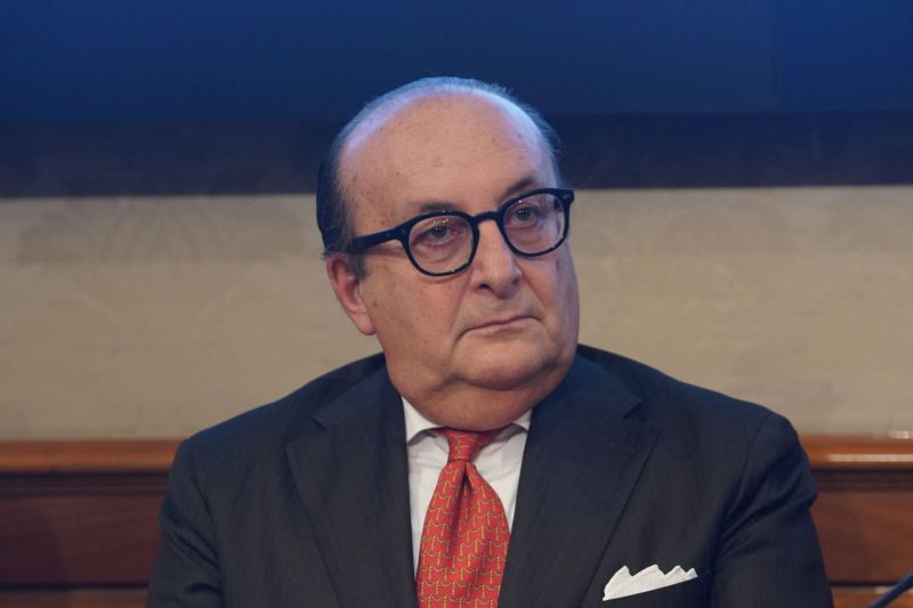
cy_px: 304
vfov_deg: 4.7
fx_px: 7480
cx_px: 456
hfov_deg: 7.0
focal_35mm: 295
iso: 4000
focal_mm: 197
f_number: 4.5
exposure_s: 1/200
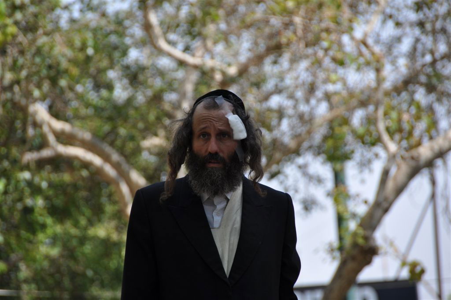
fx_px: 3754
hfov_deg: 6.9
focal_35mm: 300
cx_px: 226
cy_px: 150
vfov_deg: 4.6
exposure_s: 1/500
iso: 220
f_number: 5.6
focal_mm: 200
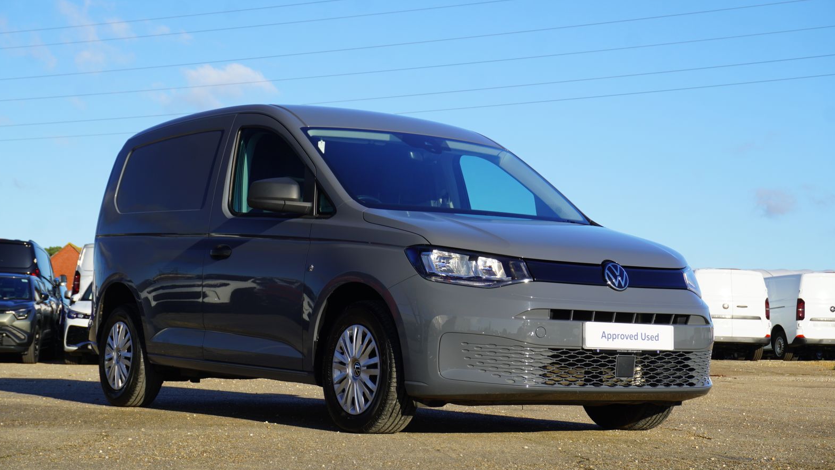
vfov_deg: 18.0
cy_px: 231
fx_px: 1483
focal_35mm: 67
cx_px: 416
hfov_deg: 31.4
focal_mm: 42
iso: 100
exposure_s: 1/100
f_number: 8
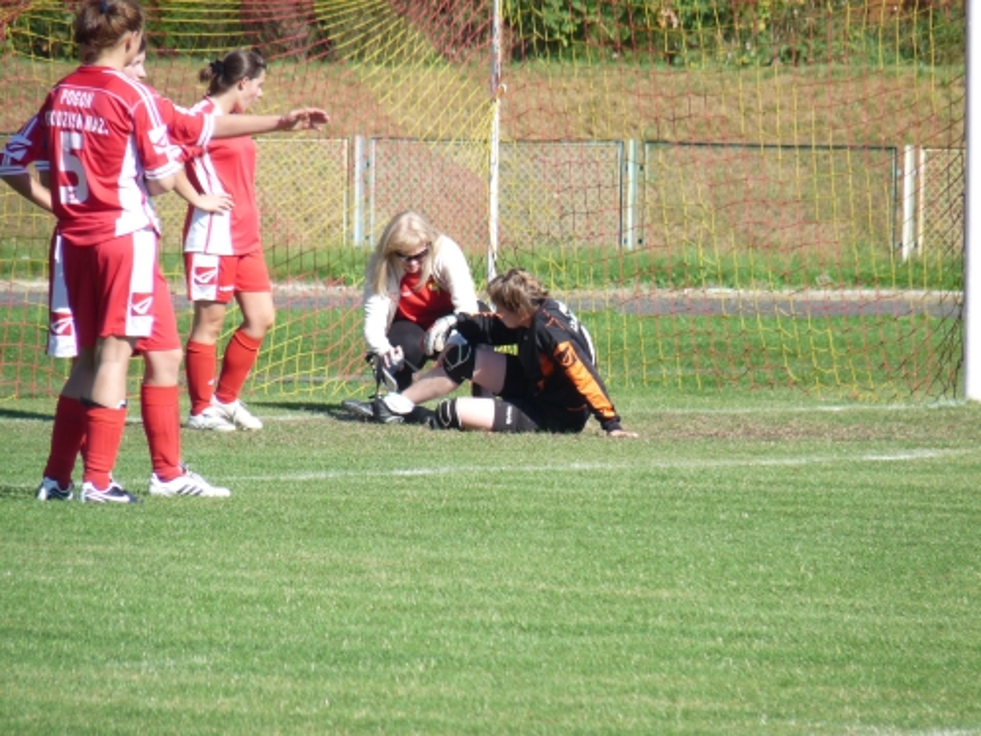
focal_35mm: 414
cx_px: 490
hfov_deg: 4.8
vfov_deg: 3.6
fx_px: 11733
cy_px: 368
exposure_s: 1/500
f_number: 3.8
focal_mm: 73.6
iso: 100
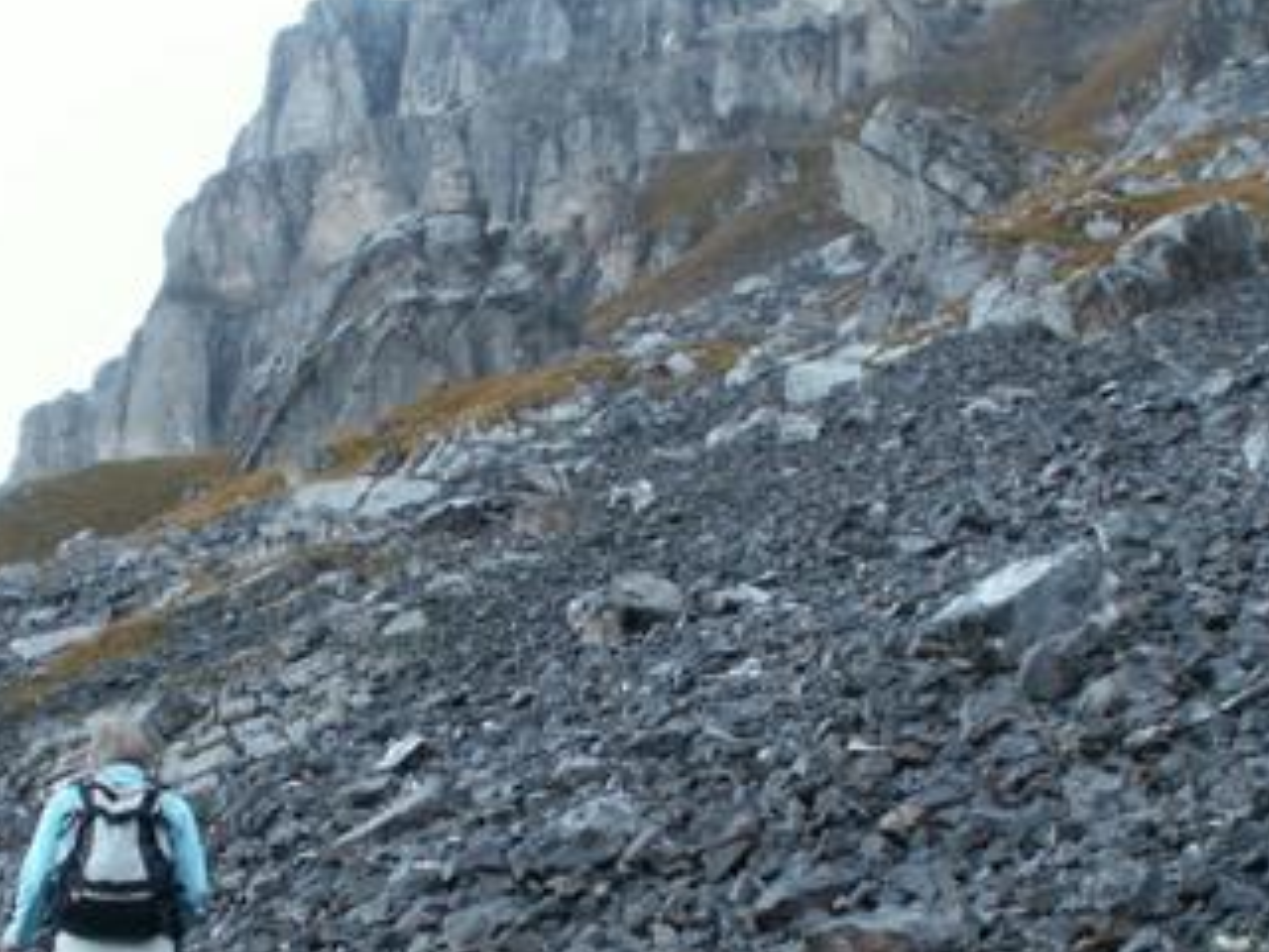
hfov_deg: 27.7
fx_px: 2566
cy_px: 722
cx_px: 543
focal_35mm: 70
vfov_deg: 20.8
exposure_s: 1/40
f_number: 2.8
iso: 64
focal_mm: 5.86
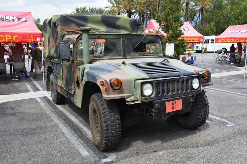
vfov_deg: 39.9
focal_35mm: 33
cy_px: 82
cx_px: 124
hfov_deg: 57.3
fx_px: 226
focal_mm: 22
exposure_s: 1/125
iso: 400
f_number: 9
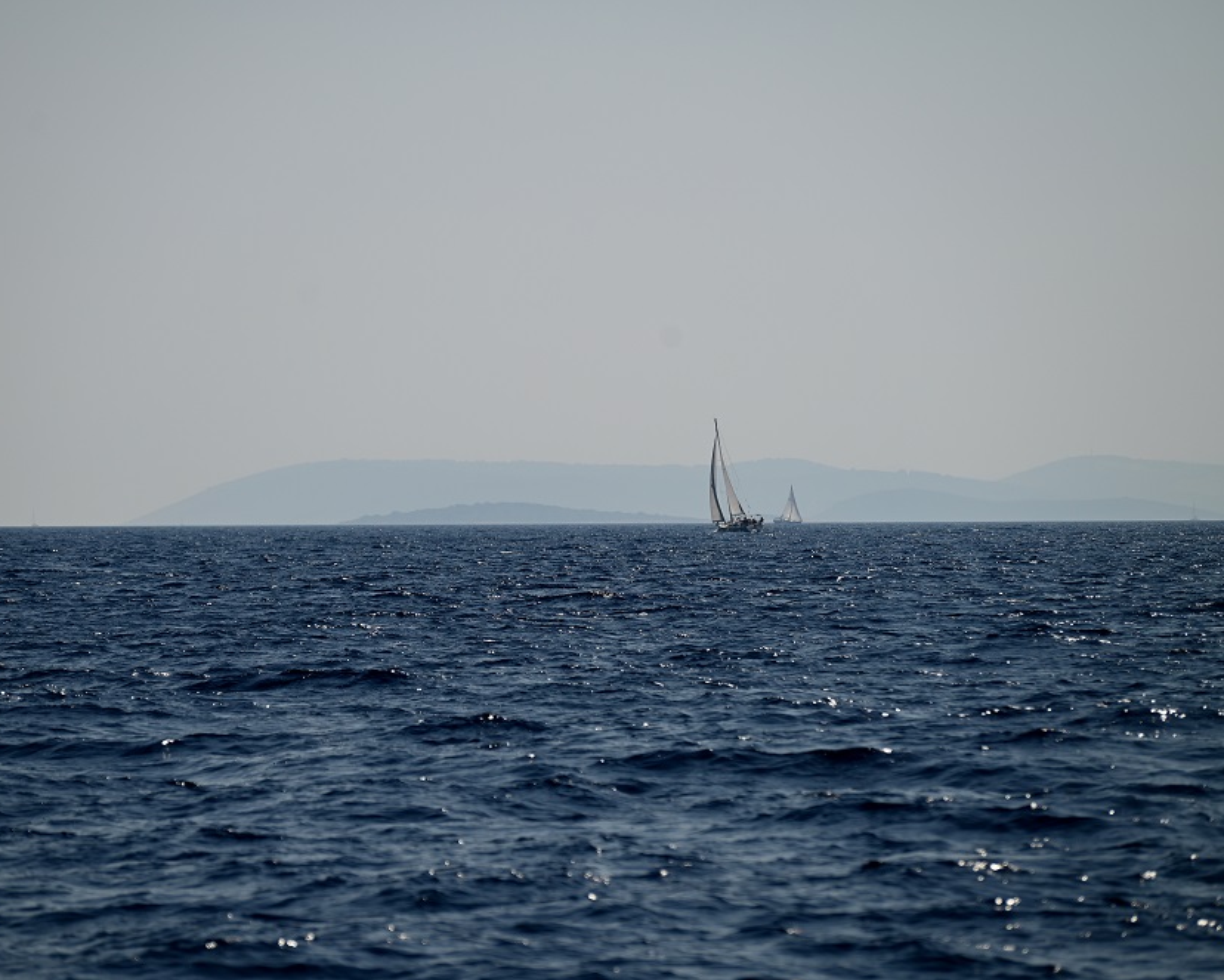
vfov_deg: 7.6
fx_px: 7393
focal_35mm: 204
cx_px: 531
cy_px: 491
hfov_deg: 9.5
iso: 100
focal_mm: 180
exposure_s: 1/2000
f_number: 5
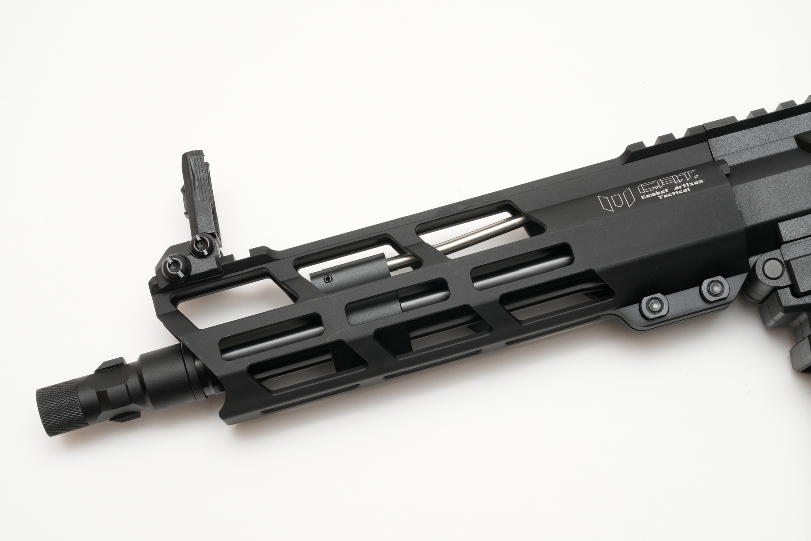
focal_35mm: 75
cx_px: 406
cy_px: 270
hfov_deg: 27.0
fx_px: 1689
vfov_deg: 18.2
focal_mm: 75
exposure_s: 1/60
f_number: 22
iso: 1600
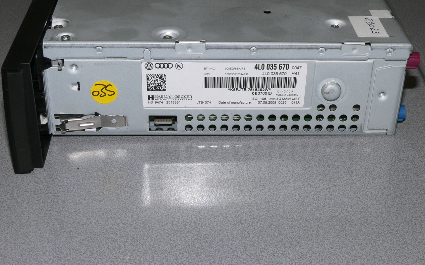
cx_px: 214
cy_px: 108
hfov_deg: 33.5
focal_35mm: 61
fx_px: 706
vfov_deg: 21.3
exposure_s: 1/50
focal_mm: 9.4
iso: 100
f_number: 8
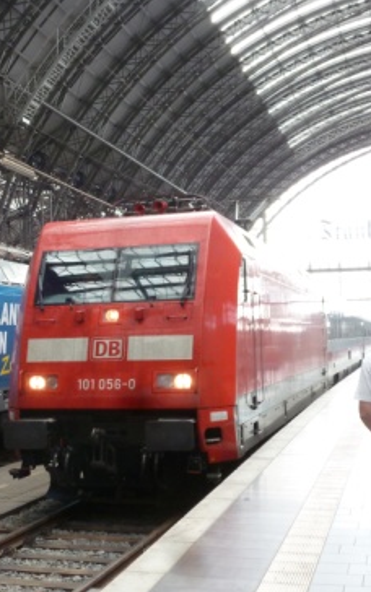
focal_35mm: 63
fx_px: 1018
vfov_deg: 32.5
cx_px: -31
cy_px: 306
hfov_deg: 19.8
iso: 250
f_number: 3.9
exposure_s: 1/60
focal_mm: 7.4
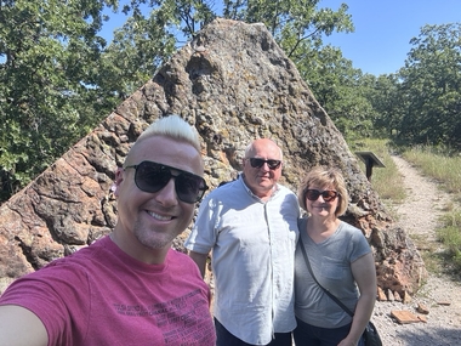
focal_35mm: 23
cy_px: 173
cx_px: 230
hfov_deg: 73.9
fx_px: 306
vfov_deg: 58.9
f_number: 1.9
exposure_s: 1/280
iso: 25
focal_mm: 2.69
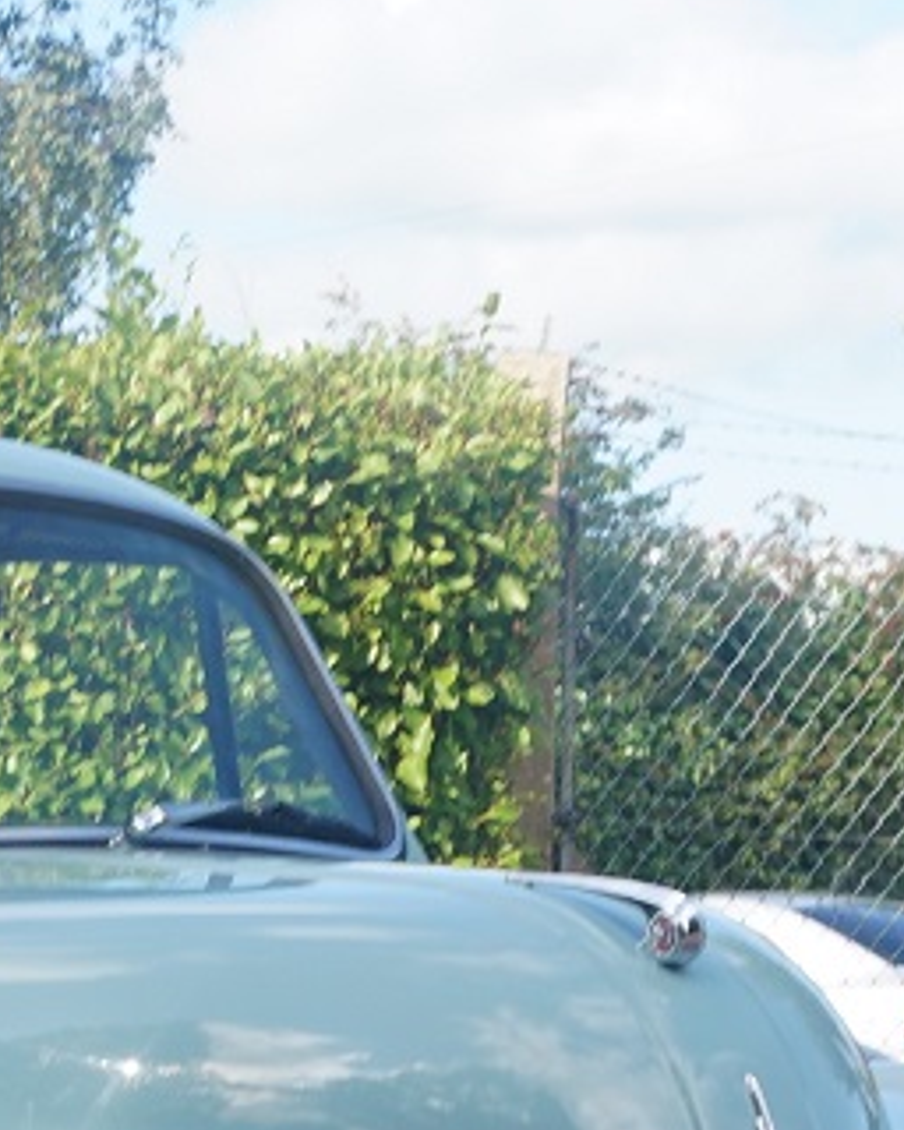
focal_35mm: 164
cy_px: 1243
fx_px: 5477
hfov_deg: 9.3
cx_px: -187
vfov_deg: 11.6
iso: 100
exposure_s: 1/80
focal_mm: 31
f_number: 10
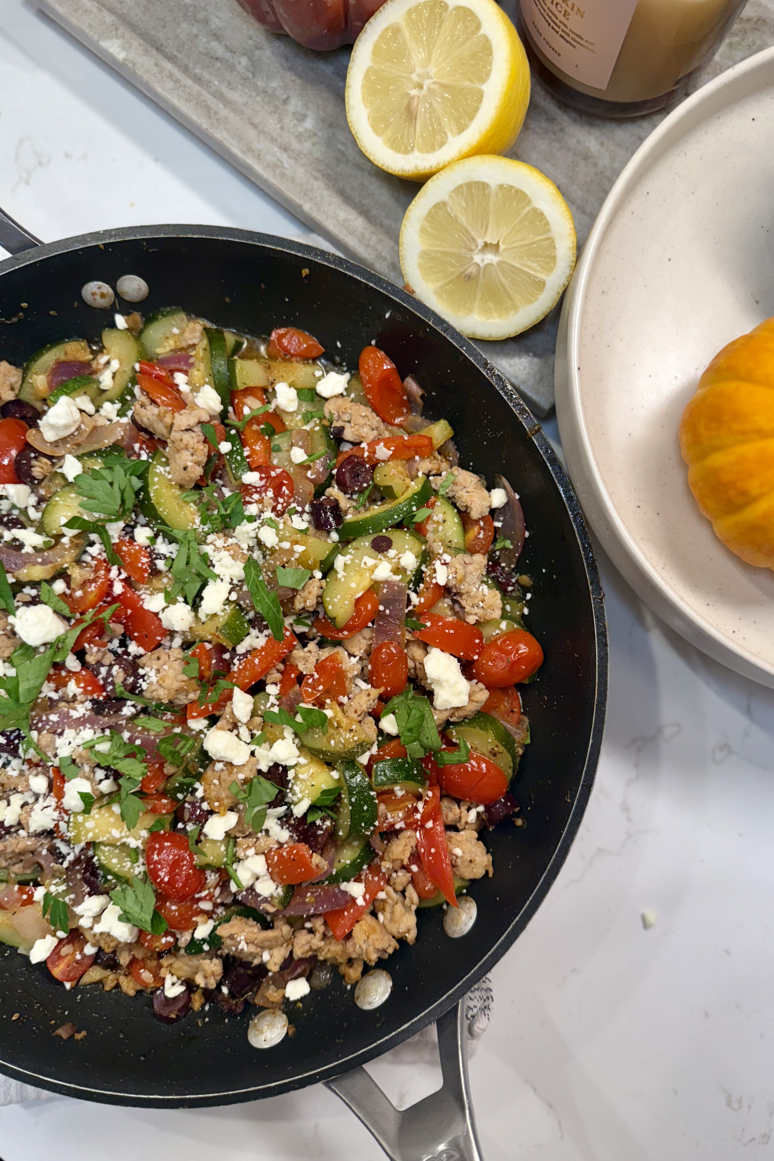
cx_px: 414
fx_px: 806
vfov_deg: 71.5
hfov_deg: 51.2
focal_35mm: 25
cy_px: 580
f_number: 1.78
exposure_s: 1/120
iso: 125
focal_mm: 6.76
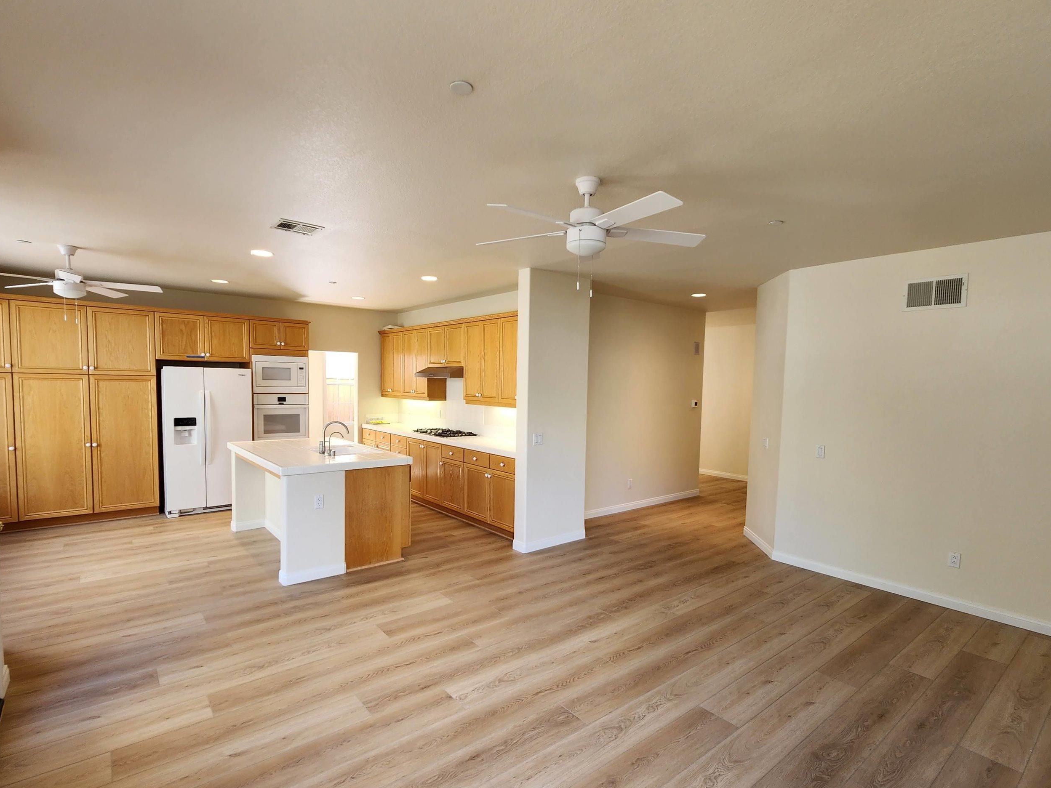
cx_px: 524
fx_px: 486
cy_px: 431
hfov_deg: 94.5
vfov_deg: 77.9
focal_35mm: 16
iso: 100
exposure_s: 1/60
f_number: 2.2
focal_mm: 2.2
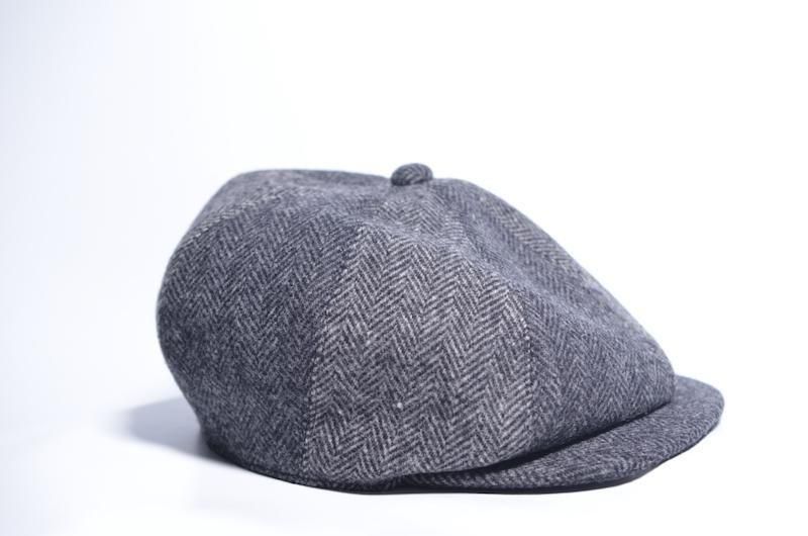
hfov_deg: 33.5
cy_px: 268
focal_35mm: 60
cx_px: 404
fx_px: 1344
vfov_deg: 22.5
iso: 800
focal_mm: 40
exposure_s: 1/80
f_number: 4.5
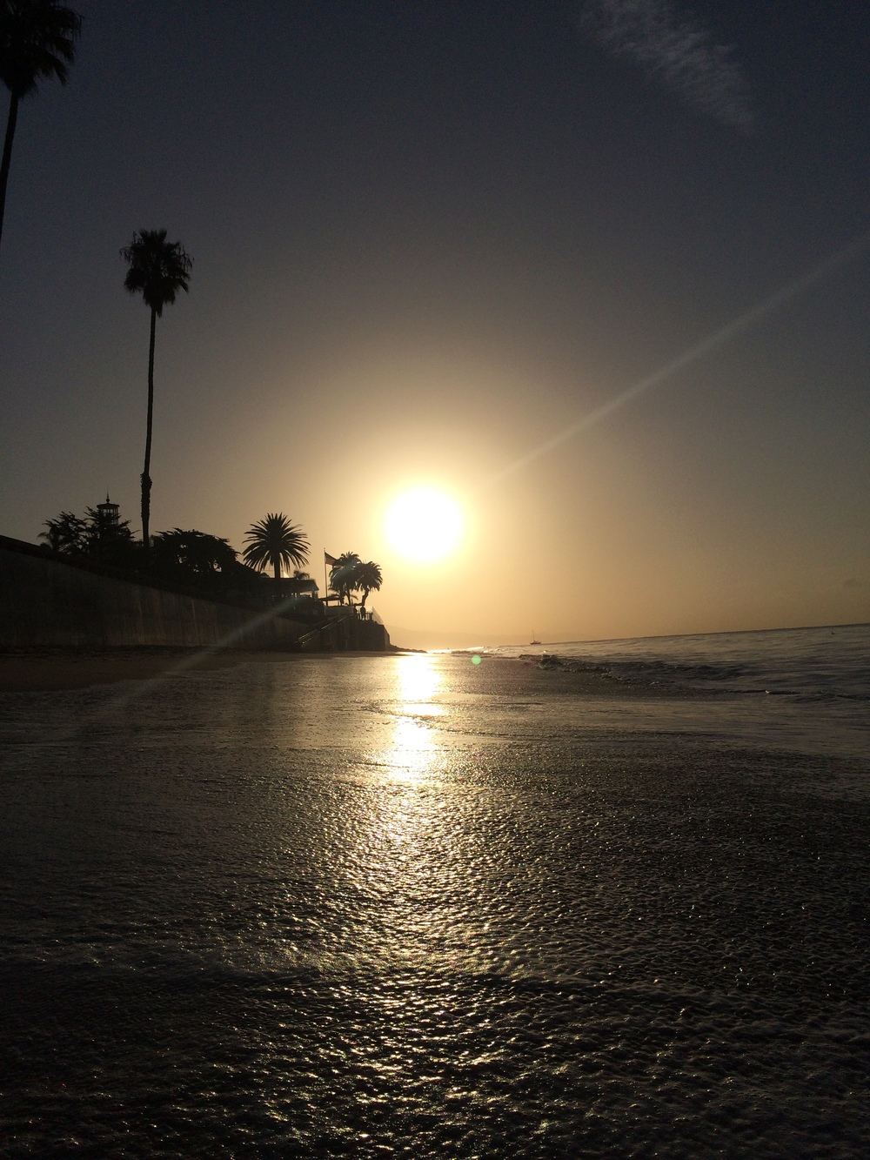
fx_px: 972
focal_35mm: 29
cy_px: 580
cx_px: 435
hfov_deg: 48.2
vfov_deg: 61.7
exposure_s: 1/41667
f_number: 2.2
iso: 50
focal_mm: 4.15
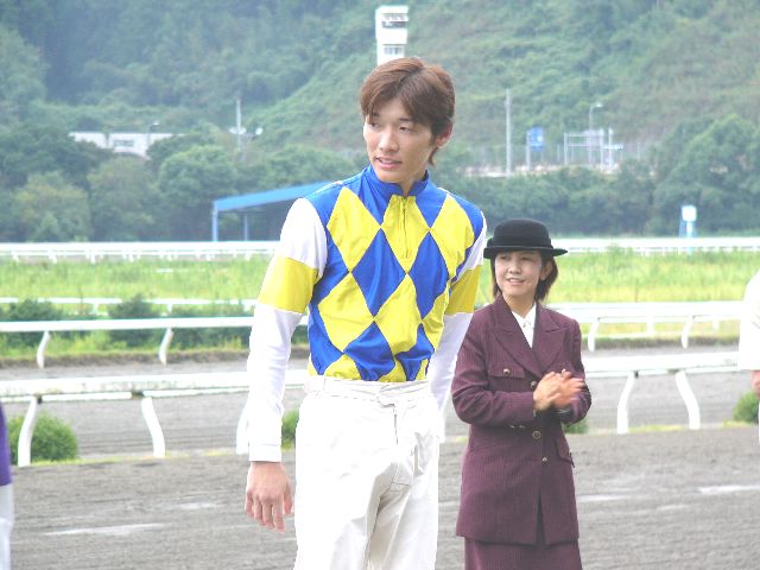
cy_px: 285
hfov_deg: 10.4
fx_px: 4171
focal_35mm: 190
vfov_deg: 7.8
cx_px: 380
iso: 50
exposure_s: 1/60
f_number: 2.8
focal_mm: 31.6
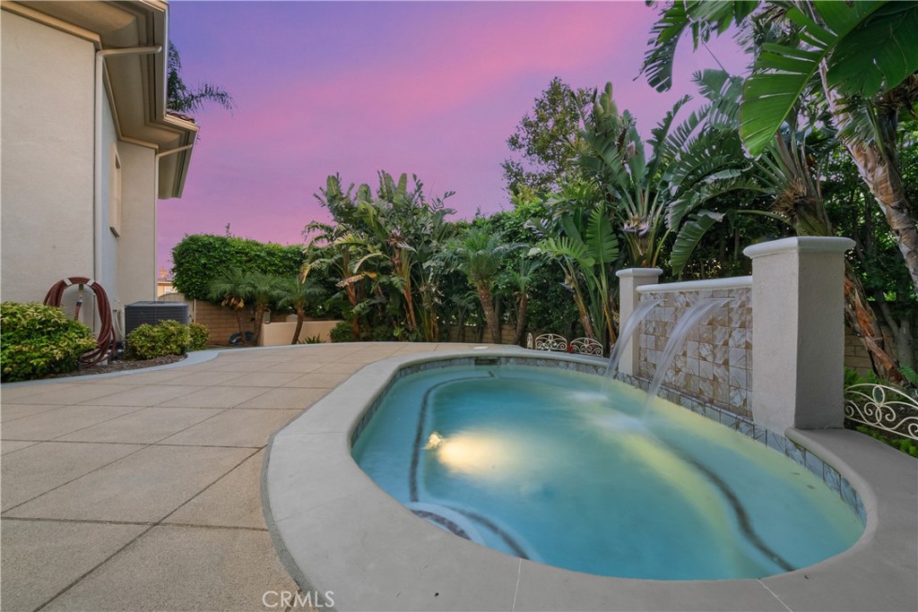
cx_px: 459
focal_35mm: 12
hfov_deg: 112.6
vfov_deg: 90.0
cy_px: 306
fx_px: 306
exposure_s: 1.3
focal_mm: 12
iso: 200
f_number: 22
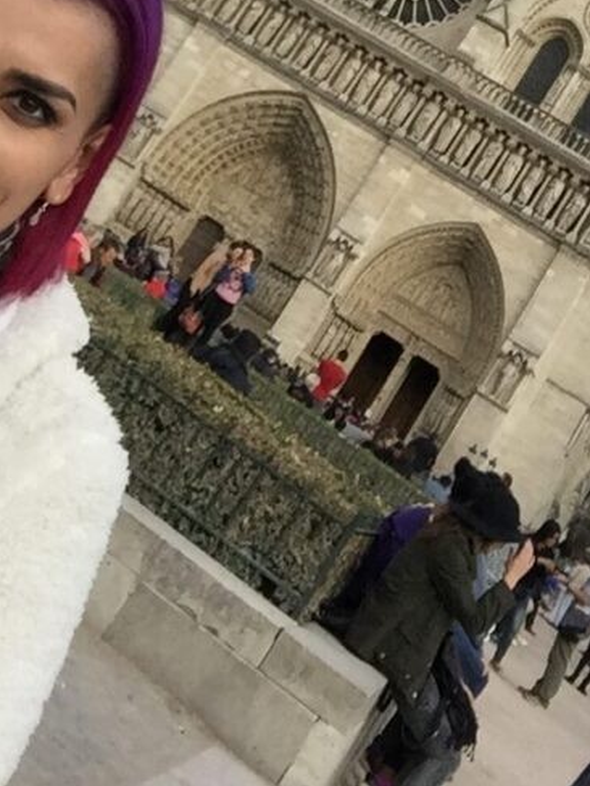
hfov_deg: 22.5
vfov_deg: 27.7
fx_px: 1477
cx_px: 385
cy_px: -37
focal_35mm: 65
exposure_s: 1/859
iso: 32
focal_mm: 2.65
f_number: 2.2
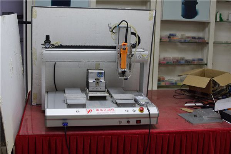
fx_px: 337
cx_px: 116
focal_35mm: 52
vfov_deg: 25.8
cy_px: 77
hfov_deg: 37.9
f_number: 4.5
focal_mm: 35
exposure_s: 1/80
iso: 400
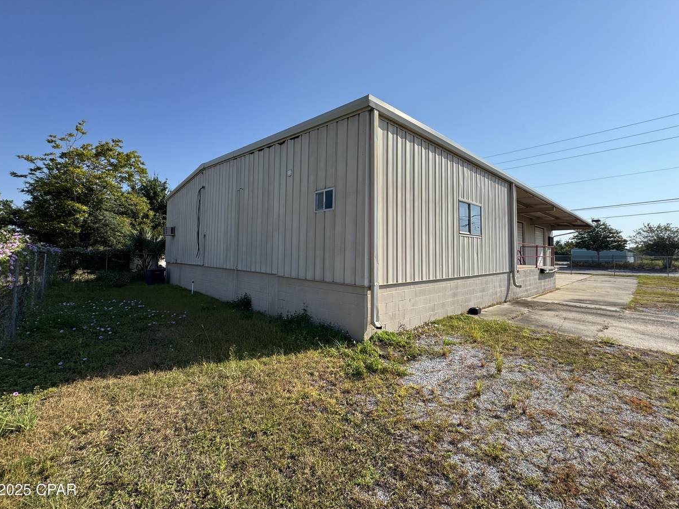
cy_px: 242
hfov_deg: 98.2
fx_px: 294
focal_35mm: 15
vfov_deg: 81.7
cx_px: 348
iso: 40
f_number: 2.2
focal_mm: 2.22
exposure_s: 1/1672
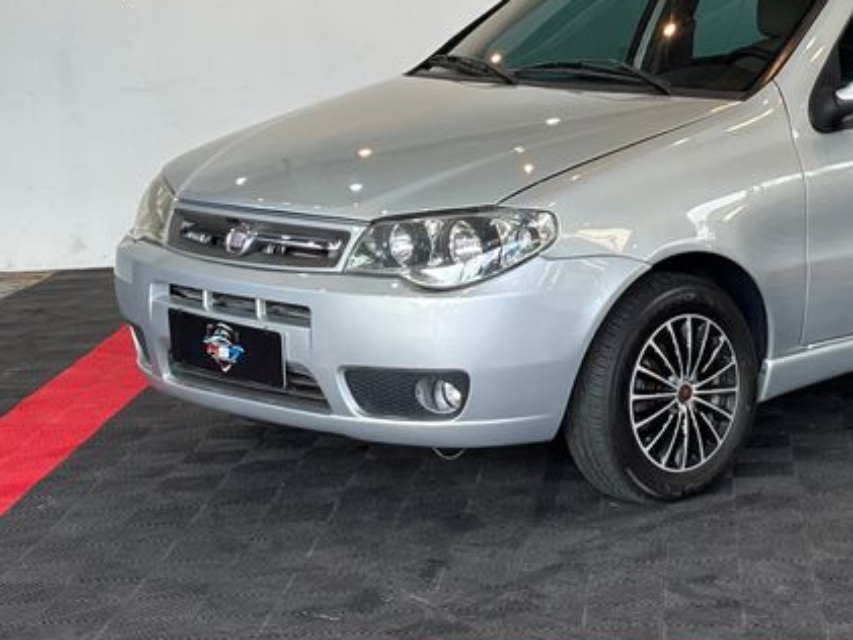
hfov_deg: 19.4
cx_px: 713
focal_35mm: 100
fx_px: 2465
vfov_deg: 14.7
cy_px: 170
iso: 32
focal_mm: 5.96
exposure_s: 1/205
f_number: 1.6
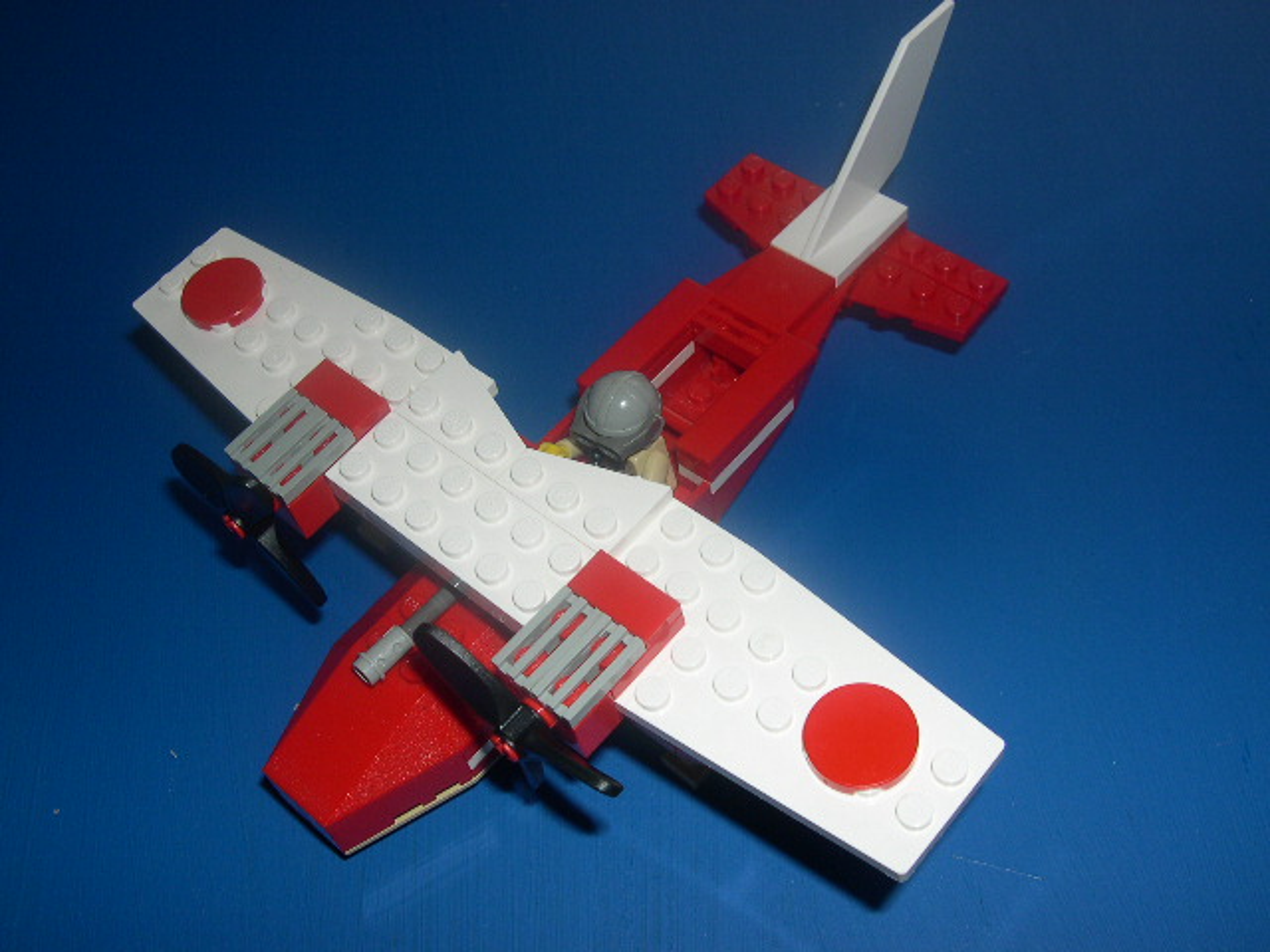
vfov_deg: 37.7
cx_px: 635
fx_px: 1394
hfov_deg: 49.0
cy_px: 476
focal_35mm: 38
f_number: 7.6
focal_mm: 8
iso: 100
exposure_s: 1/30
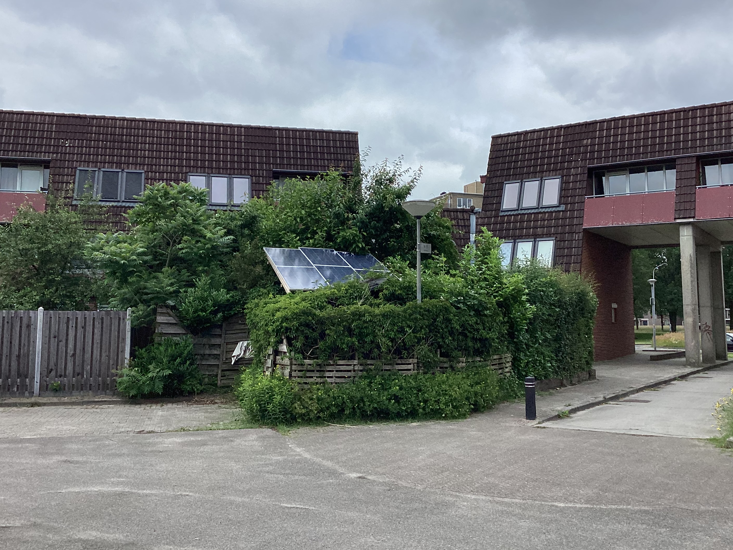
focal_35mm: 36
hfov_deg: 51.4
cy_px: 234
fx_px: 762
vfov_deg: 39.6
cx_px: 362
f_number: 2.4
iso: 25
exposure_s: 1/1664
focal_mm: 3.3
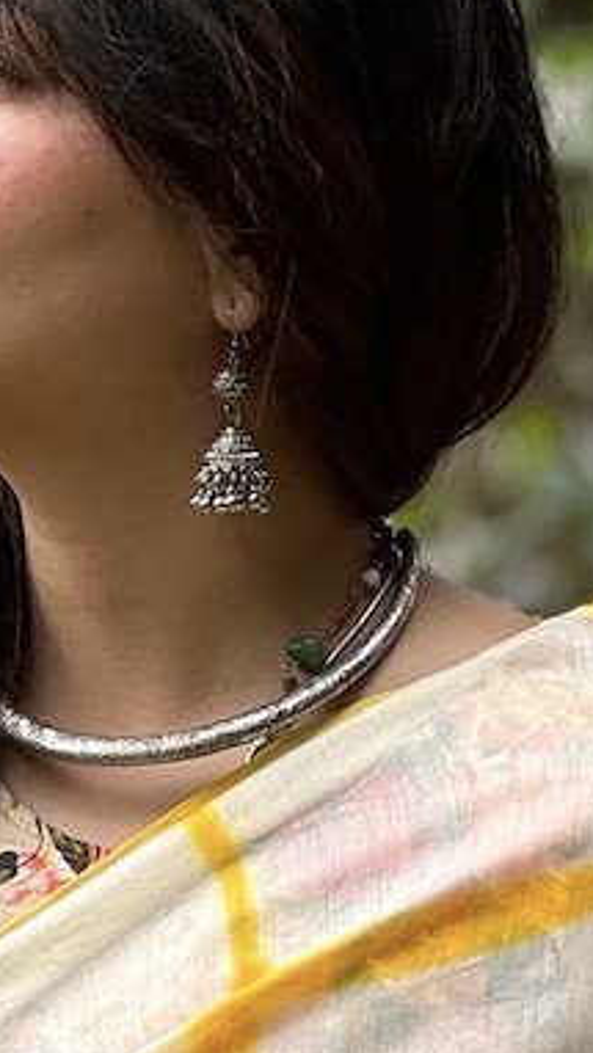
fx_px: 8718
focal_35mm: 312
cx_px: 7
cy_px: 1748
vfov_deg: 6.8
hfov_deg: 3.9
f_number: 2.8
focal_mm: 9
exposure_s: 1/119
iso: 25
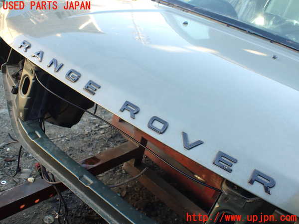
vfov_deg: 46.8
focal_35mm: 30
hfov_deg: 60.0
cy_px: 112
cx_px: 150
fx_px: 259
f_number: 2.3
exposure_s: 1/125
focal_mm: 5.4
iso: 125
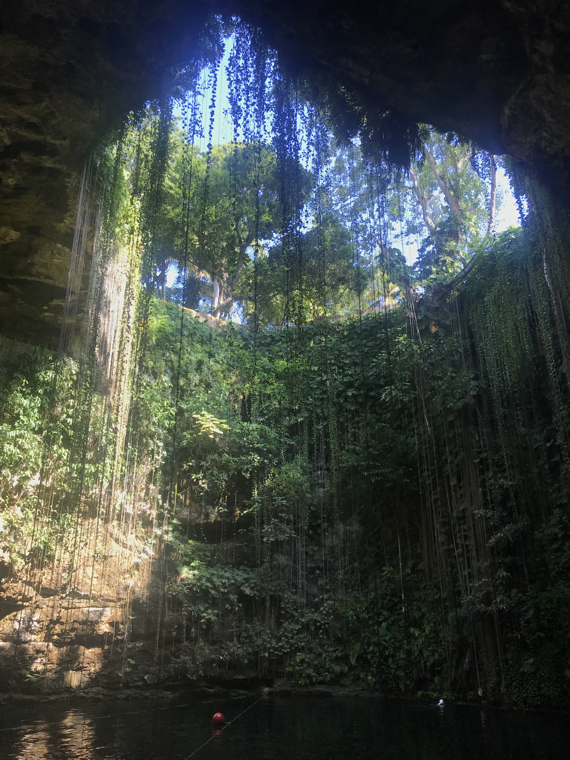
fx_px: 615
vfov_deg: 63.4
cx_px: 285
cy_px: 380
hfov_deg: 49.7
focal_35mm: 28
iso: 20
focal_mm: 3.99
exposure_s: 1/185
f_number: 1.8
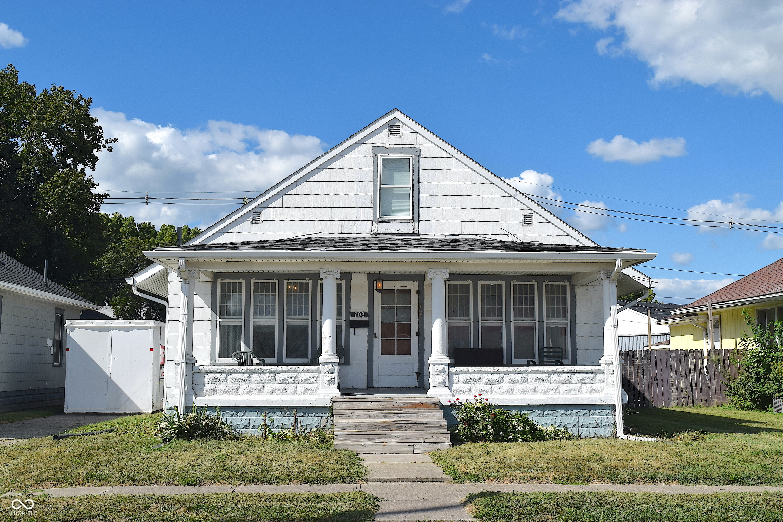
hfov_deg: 44.9
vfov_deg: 30.9
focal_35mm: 44
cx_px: 392
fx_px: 946
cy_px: 261
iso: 200
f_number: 11
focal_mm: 29
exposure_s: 1/500
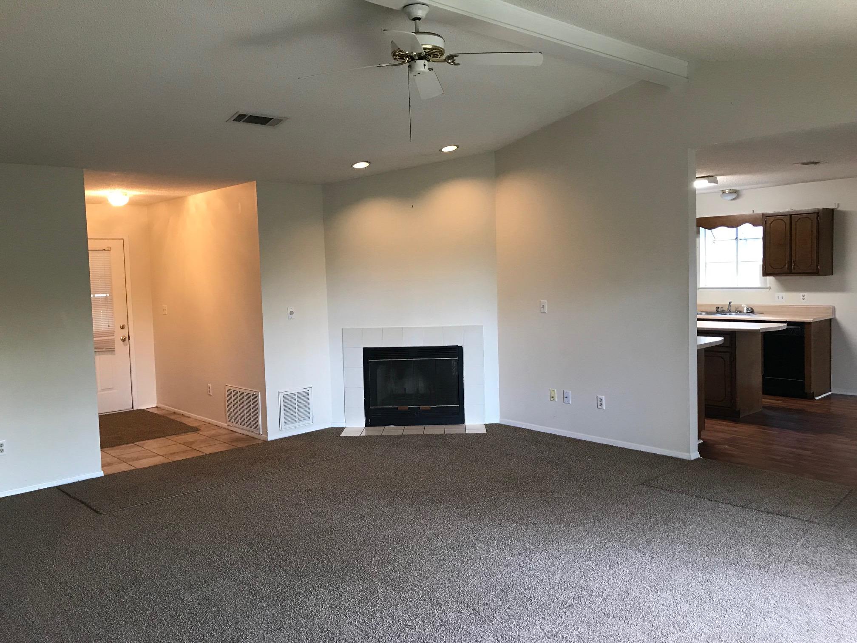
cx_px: 428
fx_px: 693
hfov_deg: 63.4
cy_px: 322
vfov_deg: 49.7
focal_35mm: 28
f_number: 1.8
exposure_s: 1/15
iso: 50
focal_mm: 3.99
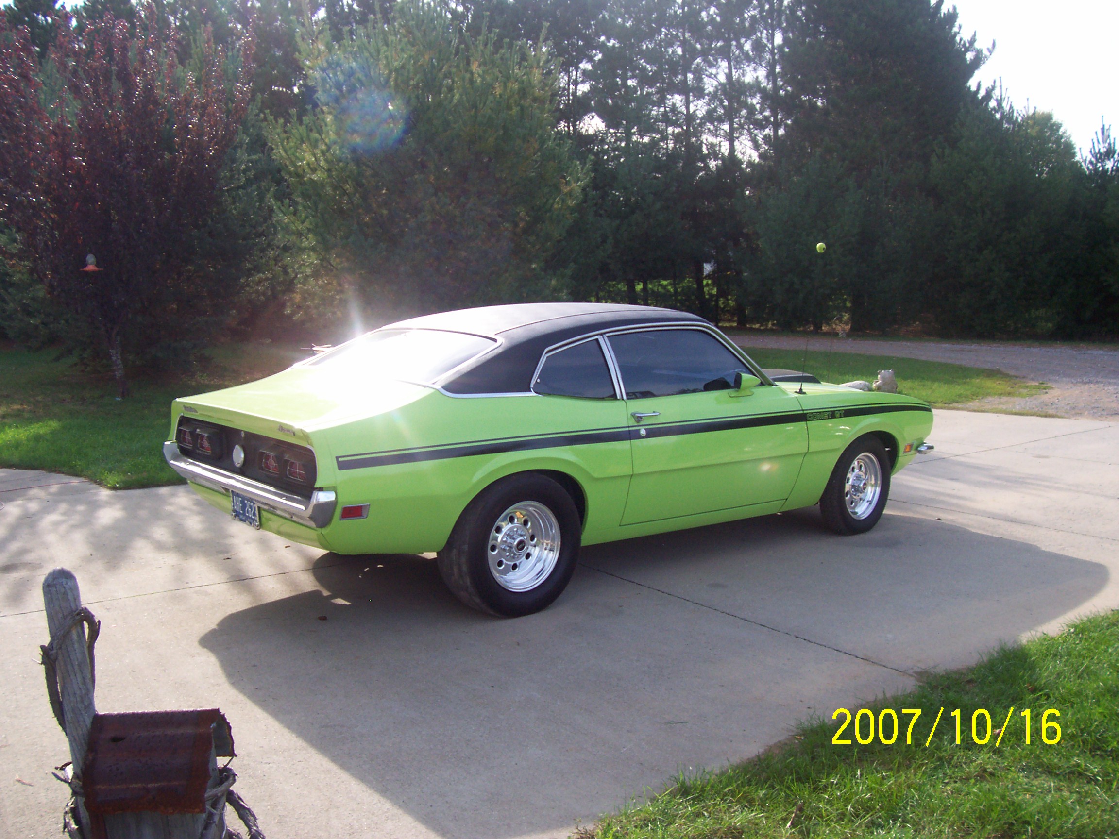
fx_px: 1099
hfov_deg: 54.0
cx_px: 560
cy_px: 420
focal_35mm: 34
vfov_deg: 41.8
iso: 80
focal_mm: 5.6
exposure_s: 1/497
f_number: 2.7
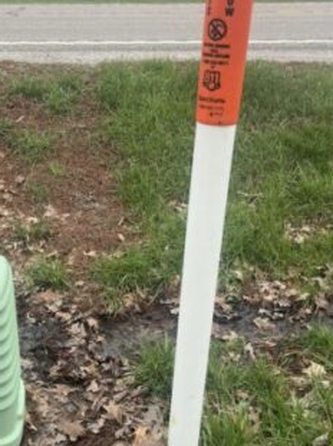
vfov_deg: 44.7
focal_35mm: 42
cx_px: 88
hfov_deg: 33.7
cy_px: 196
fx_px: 539
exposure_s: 1/1279
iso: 50
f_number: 1.6
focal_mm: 5.1
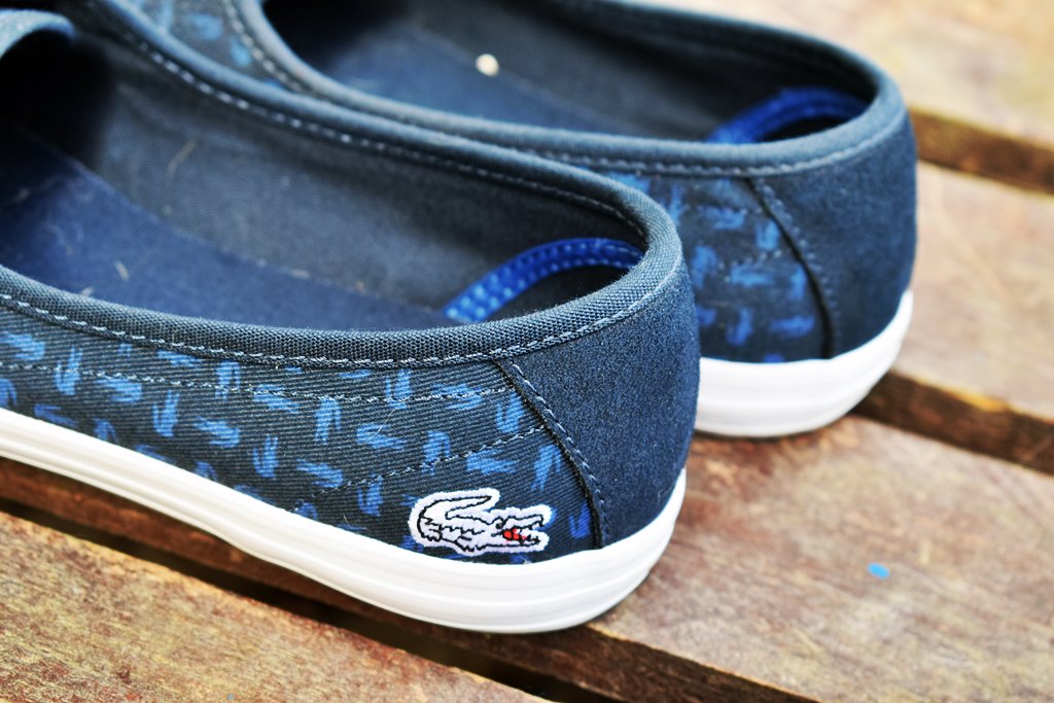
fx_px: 2284
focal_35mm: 78
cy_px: 352
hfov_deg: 26.0
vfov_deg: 17.5
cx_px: 527
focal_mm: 52
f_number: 6.3
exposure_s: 1/160
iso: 400
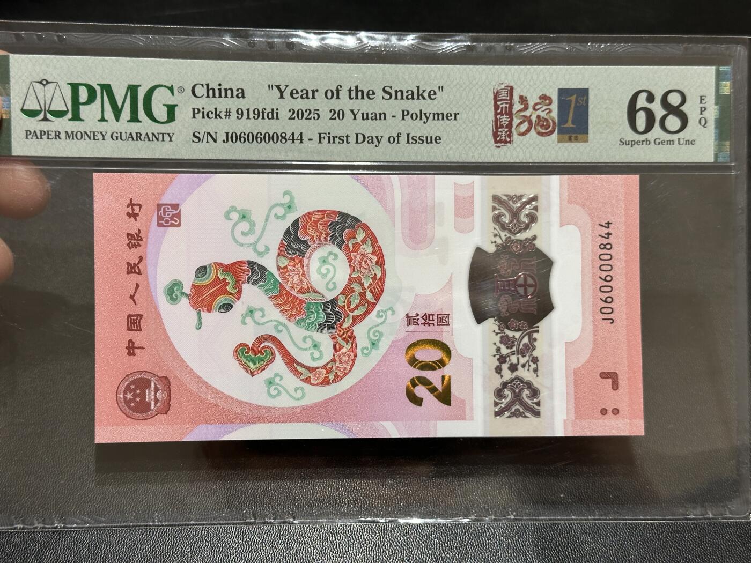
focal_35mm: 48
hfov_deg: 39.7
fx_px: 1041
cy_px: 282
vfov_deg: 30.3
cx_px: 376
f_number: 1.78
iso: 125
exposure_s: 1/50
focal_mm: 6.86
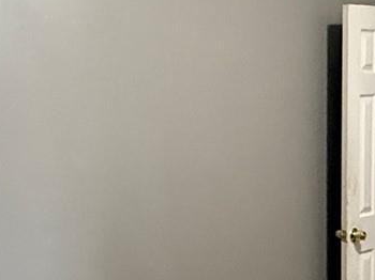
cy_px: 246
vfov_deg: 17.7
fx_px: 888
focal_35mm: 82
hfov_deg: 23.8
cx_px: 164
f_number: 2.2
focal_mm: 2.22
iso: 640
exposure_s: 1/60
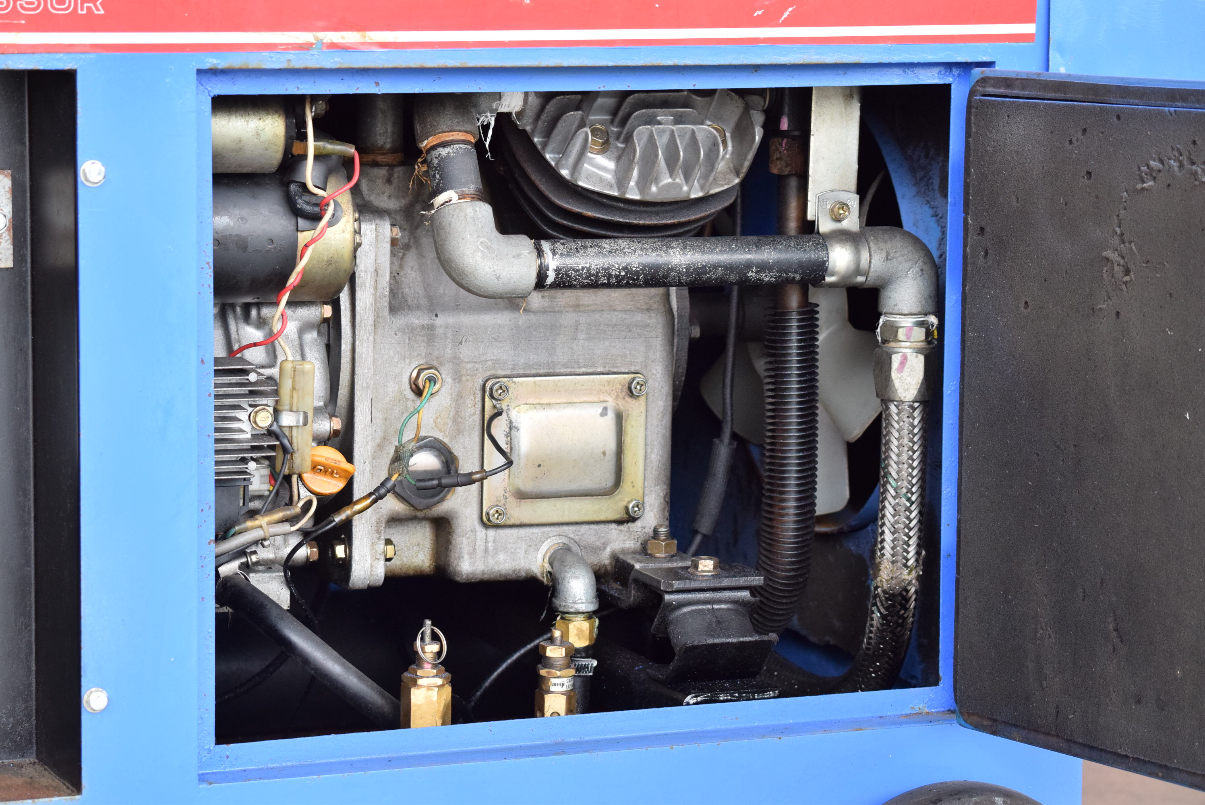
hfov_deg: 20.0
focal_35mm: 102
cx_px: 602
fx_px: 3417
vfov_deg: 13.4
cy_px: 402
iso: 1250
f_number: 6.3
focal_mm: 68
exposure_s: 1/400
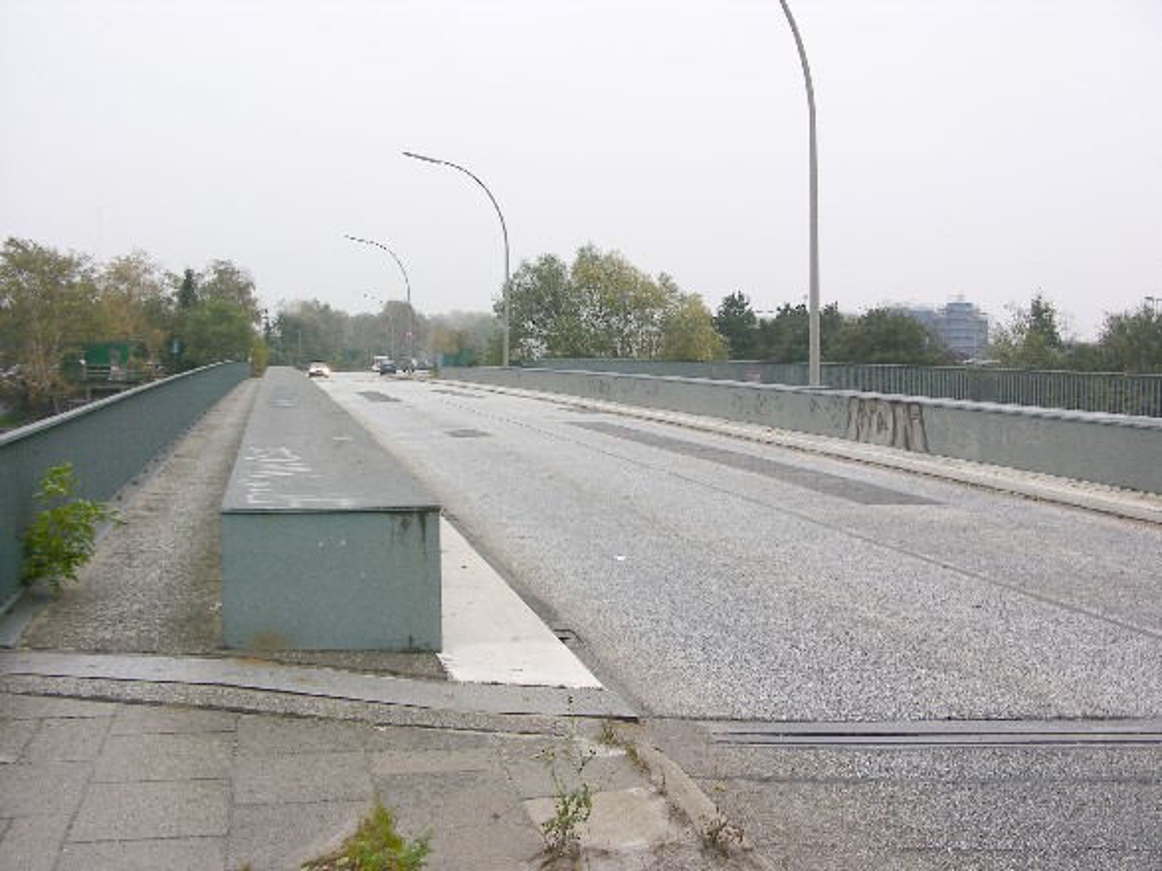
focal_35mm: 35
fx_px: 1175
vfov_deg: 40.7
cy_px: 436
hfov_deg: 52.6
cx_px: 581
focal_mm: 8.9
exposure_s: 1/31.8
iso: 50
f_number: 3.5
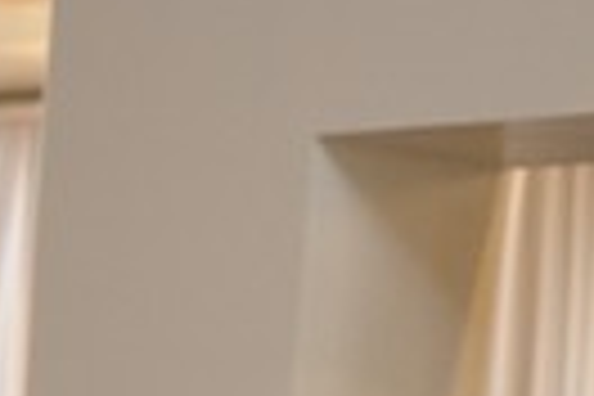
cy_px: 1314
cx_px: -918
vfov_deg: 5.1
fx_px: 4125
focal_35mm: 250
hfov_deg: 7.6
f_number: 5
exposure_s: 1/13
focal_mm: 22
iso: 400
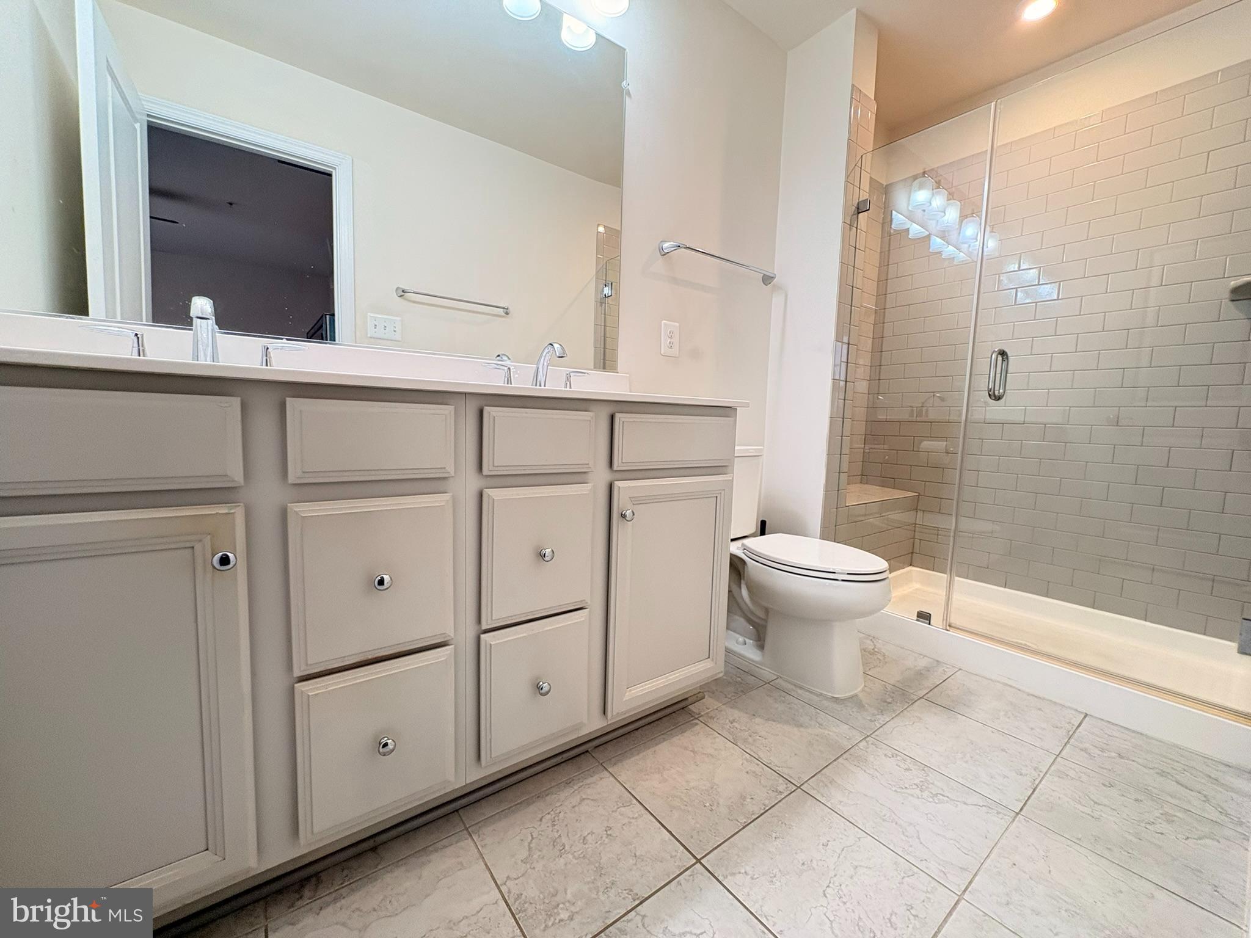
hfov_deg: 102.1
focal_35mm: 14
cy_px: 469
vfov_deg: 85.7
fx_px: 506
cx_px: 626
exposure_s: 1/60
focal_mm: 2.22
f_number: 2.2
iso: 200
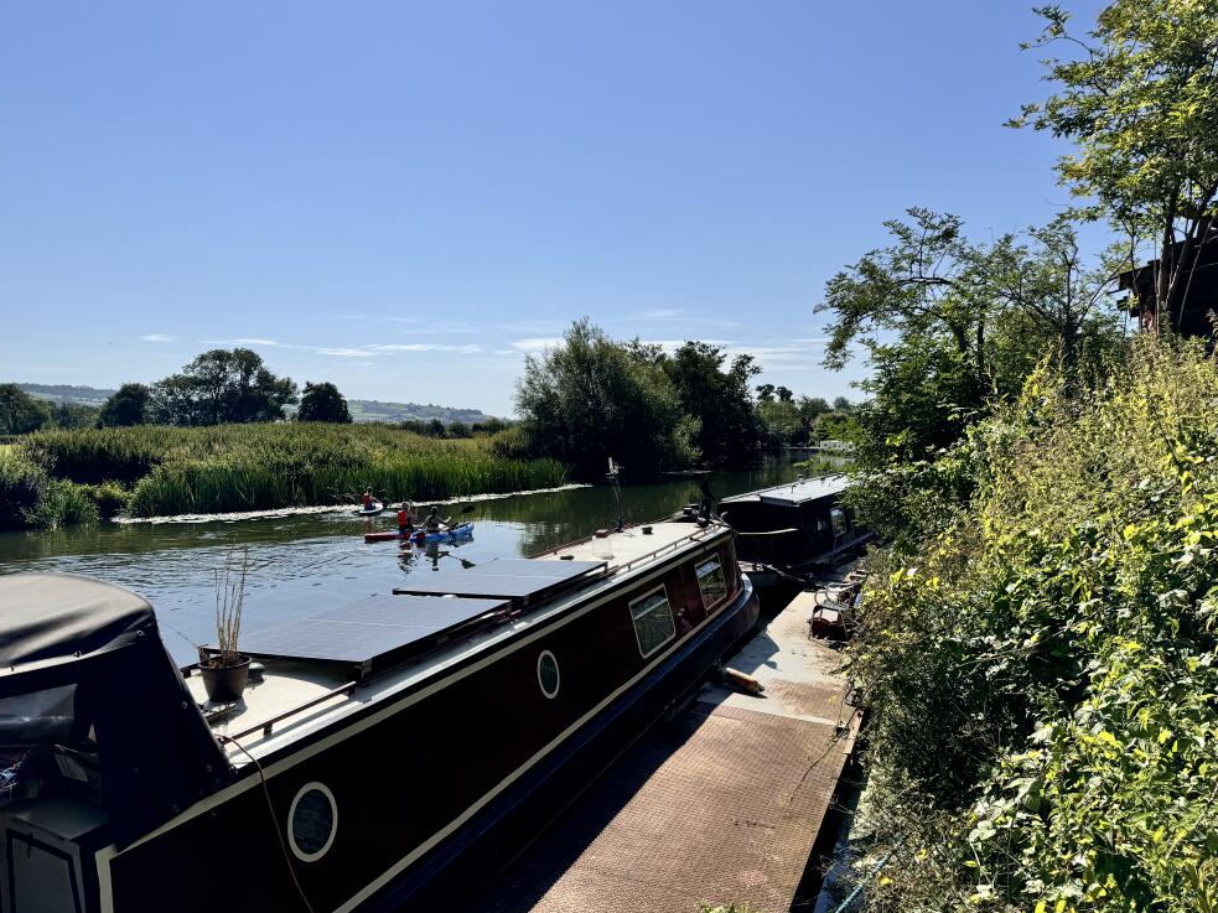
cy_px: 452
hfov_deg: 69.4
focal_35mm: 25
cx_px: 585
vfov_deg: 54.9
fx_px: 880
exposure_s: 1/10417
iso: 80
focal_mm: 6.76
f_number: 1.78
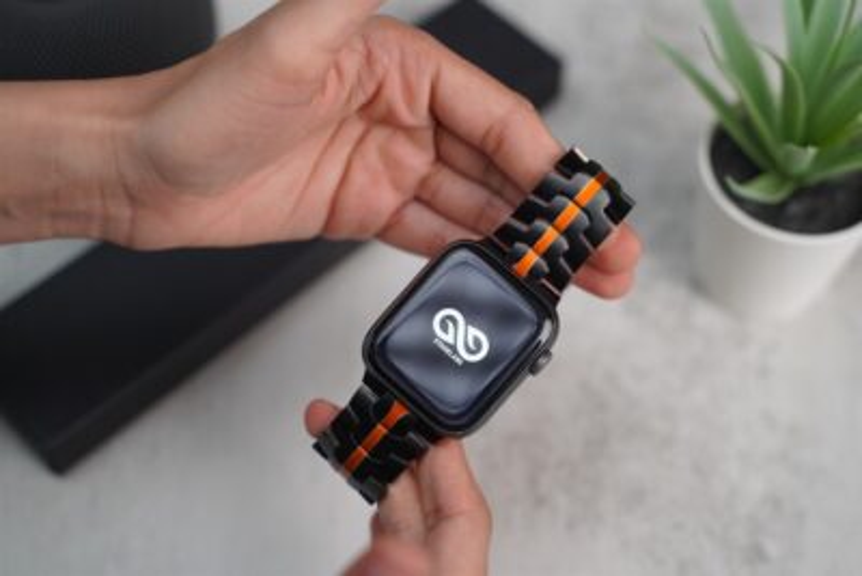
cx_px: 431
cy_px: 288
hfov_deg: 34.5
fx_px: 1389
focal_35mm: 58
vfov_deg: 23.4
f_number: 4
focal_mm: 58
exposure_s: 1/160
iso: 2000
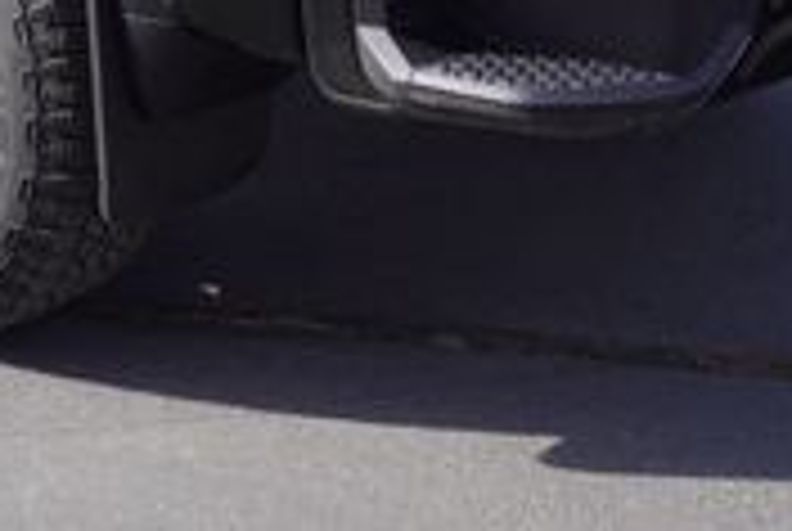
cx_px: -22
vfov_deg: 12.0
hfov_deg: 18.2
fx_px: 2402
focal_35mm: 109
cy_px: -297
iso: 100
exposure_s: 1/125
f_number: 8
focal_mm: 20
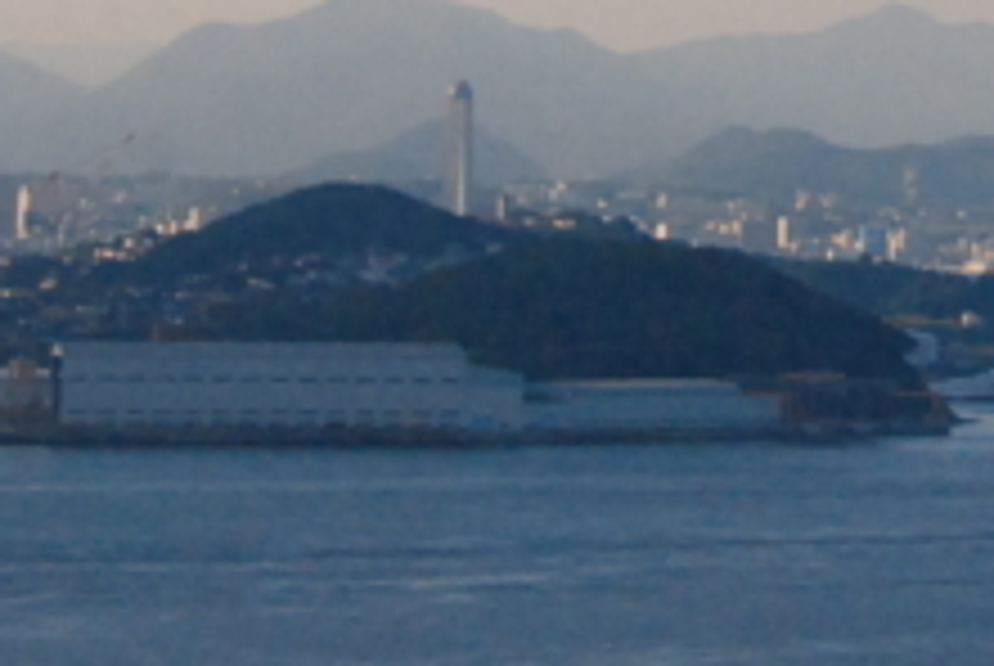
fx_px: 8405
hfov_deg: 6.8
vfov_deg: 4.5
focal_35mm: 304
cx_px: 724
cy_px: -320
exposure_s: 1/1250
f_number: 11
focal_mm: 56
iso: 1600
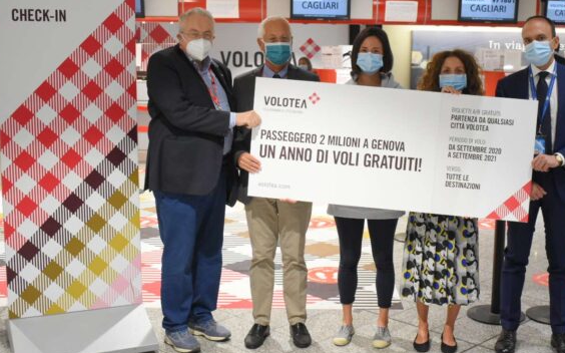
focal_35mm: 50
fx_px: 770
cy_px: 157
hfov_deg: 40.2
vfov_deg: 25.8
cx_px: 321
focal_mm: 24
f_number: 4
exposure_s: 1/125
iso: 1600
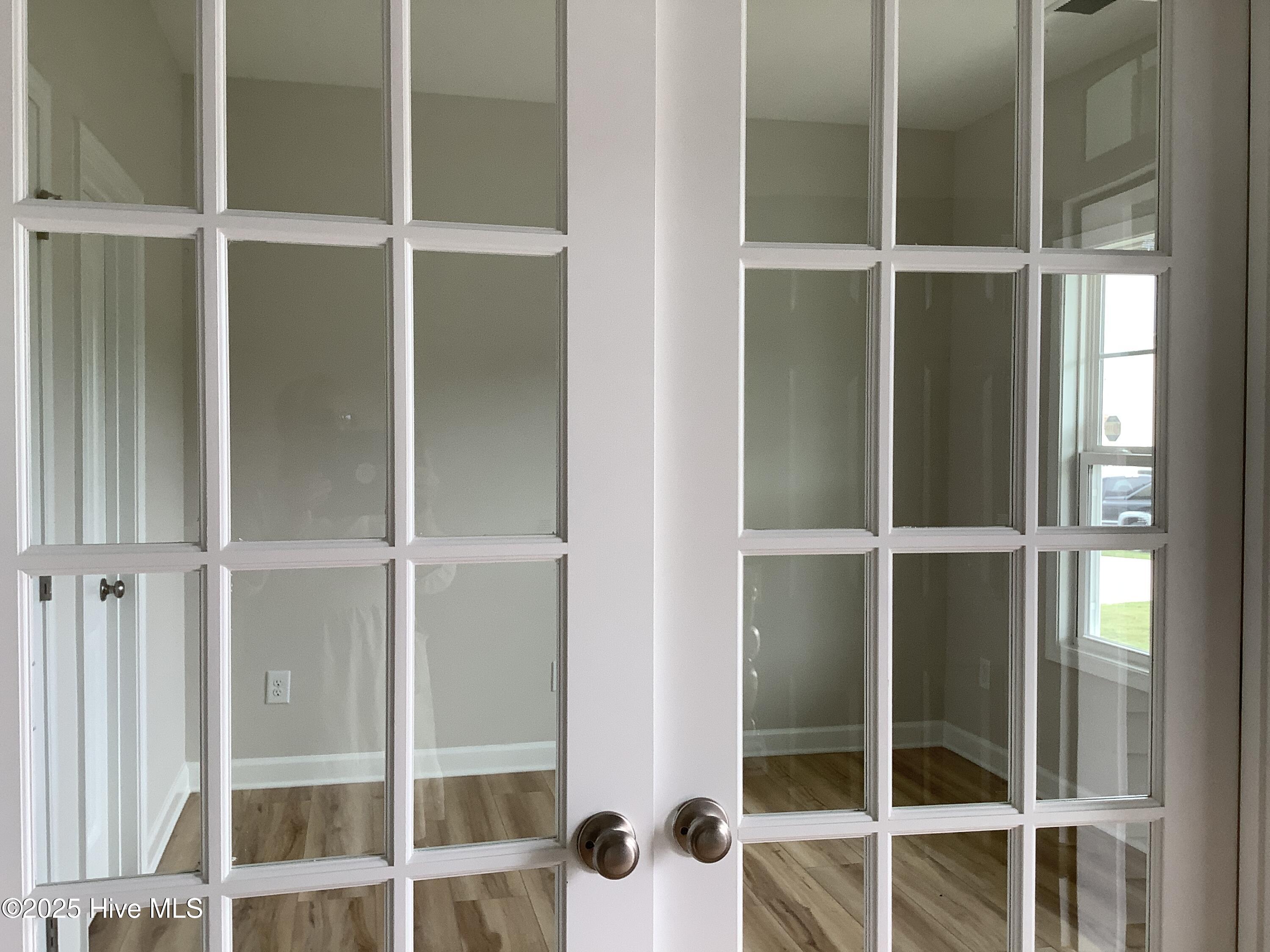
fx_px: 1137
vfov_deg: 45.4
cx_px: 635
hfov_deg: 58.4
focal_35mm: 31
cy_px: 476
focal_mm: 3.3
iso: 64
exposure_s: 1/100
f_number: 2.4
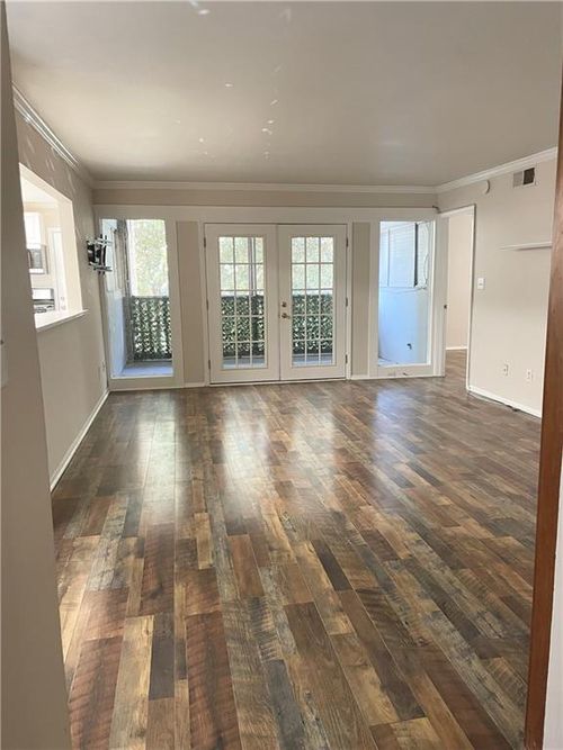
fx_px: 564
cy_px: 375
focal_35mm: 26
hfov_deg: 53.0
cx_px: 282
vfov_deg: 67.3
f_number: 1.6
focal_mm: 4.2
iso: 500
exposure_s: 1/60
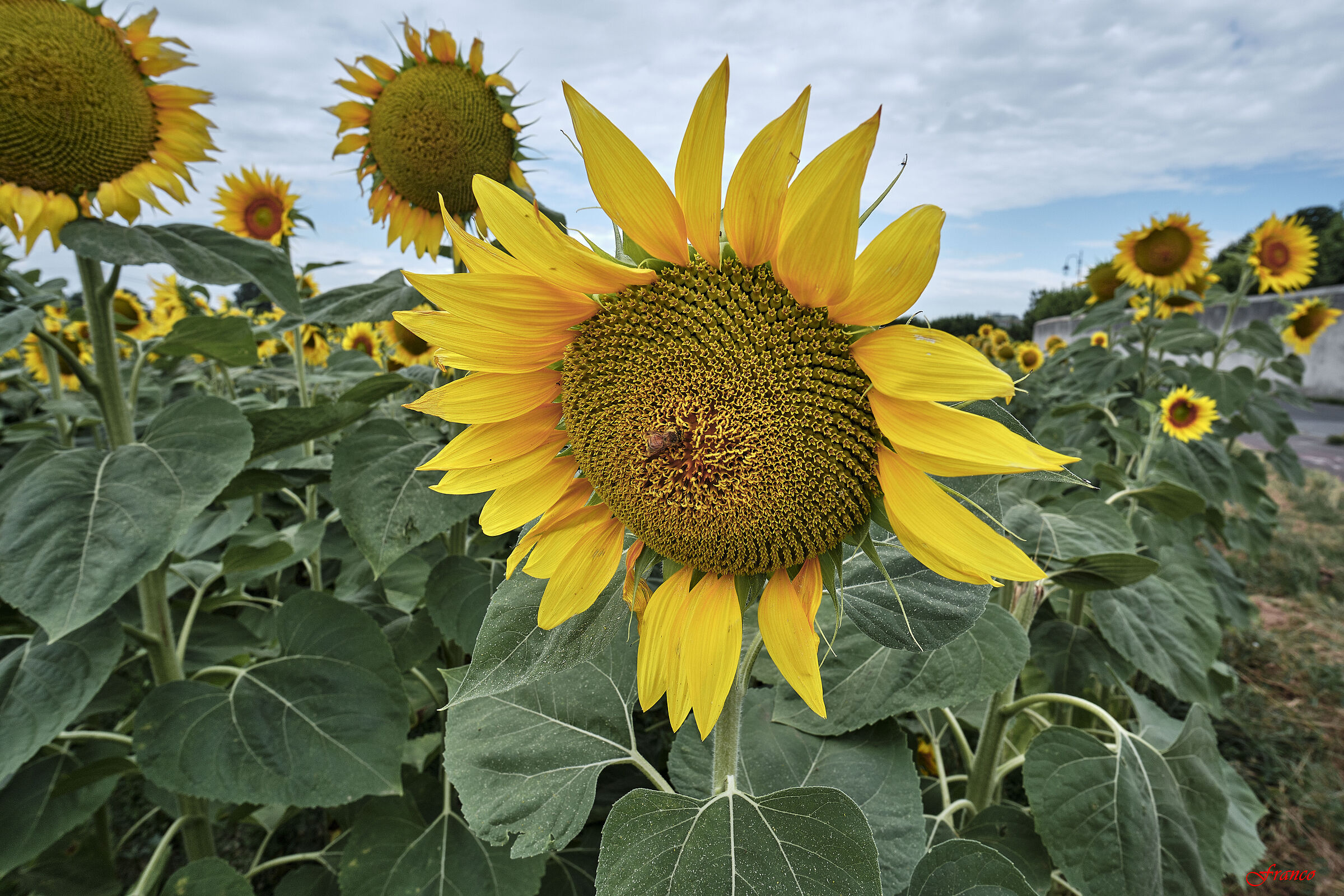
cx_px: 672
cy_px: 448
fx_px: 672
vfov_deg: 67.4
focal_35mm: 18
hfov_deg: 90.0
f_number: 8
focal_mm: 12
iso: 160
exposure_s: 1/220
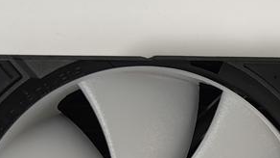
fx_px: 1039
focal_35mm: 140
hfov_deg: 13.5
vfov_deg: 8.4
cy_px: 243
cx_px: 525
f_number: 1.85
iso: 67
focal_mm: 6.78
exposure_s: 1/100
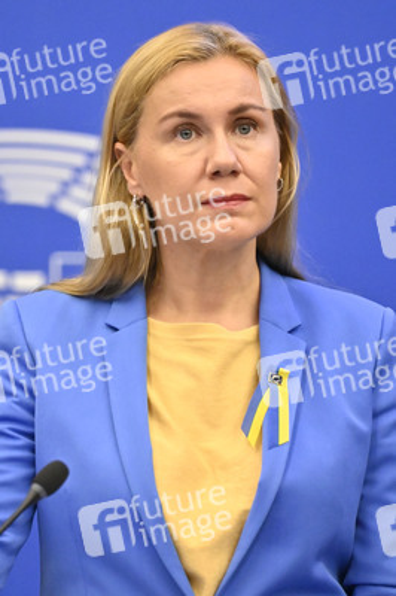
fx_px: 2810
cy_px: 298
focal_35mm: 170
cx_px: 198
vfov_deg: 12.1
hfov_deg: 8.1
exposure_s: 1/1000
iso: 5000
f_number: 2.8
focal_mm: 170
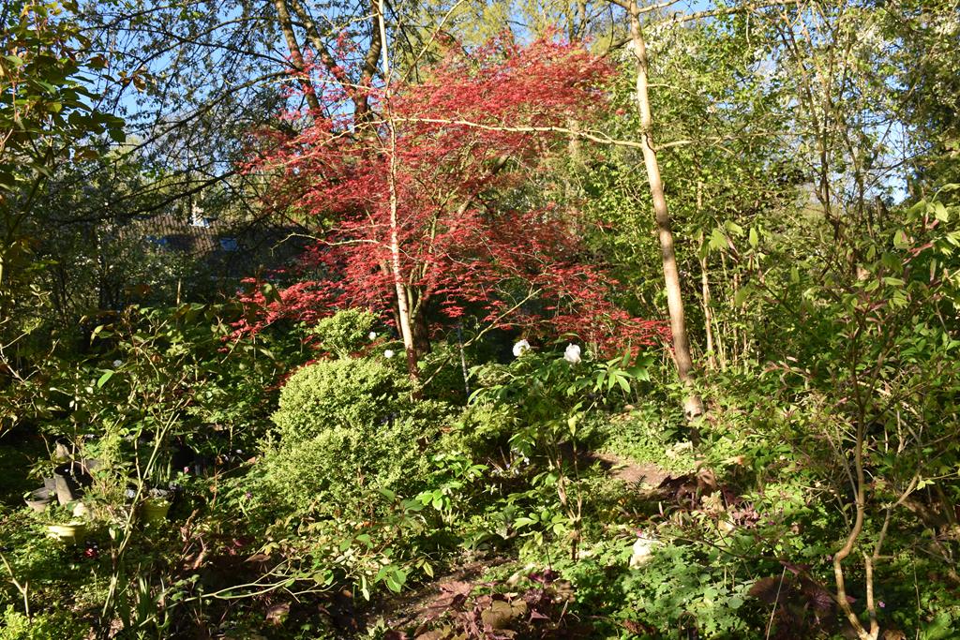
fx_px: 880
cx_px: 480
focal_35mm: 33
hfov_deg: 57.2
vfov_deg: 40.0
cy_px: 320
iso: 360
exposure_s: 1/250
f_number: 8
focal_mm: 22
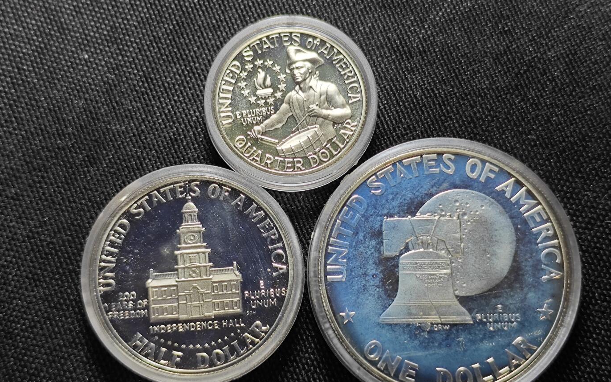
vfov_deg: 24.4
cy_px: 204
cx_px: 309
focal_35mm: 53
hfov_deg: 38.2
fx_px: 882
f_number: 1.6
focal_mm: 5.84
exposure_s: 1/70
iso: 80
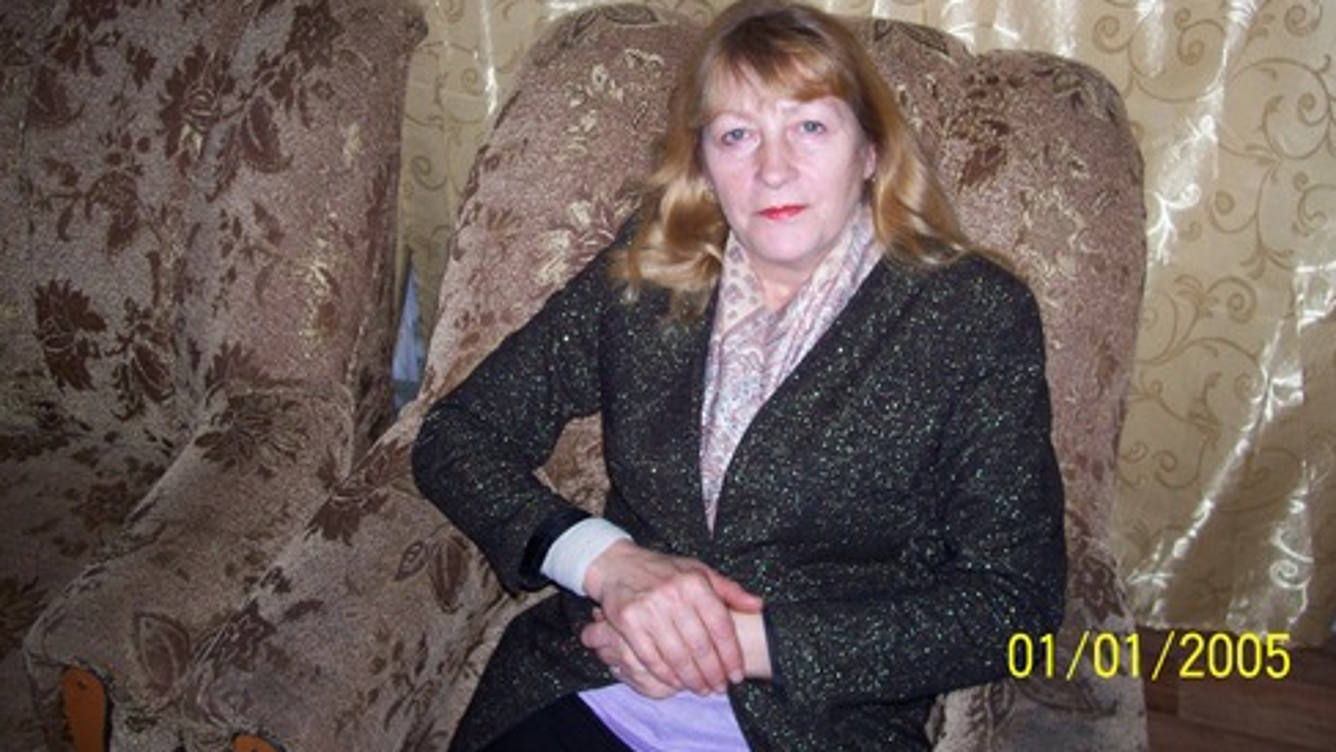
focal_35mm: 38
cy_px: 279
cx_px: 675
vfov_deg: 31.1
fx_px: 1346
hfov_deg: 52.8
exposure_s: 1/64
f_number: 2.7
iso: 80
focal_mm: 5.6
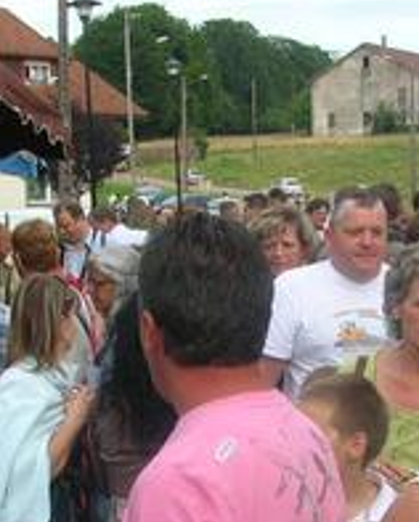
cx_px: 334
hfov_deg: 13.8
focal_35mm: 111
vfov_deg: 16.8
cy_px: 551
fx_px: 1718
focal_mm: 5.8
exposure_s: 1/158
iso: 50
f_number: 2.8
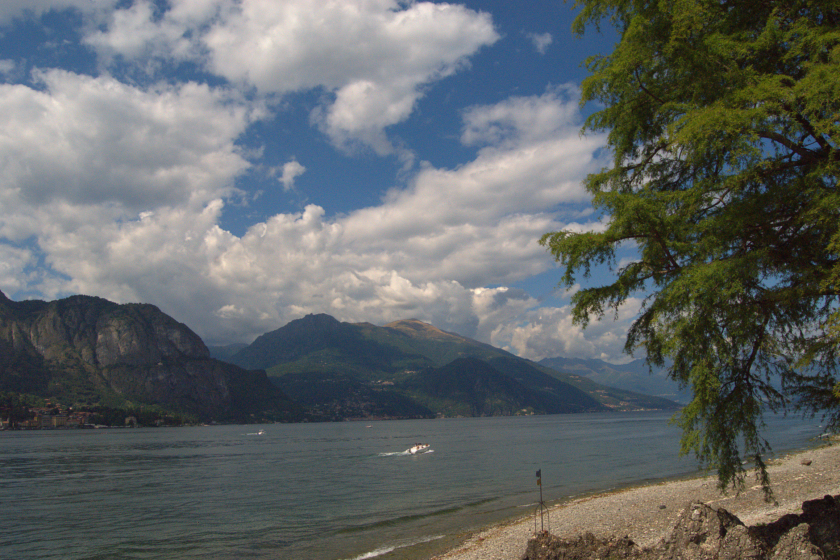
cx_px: 416
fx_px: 653
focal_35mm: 28
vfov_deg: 46.4
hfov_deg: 65.5
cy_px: 286
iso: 800
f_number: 11
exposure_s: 1/1250
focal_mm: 18
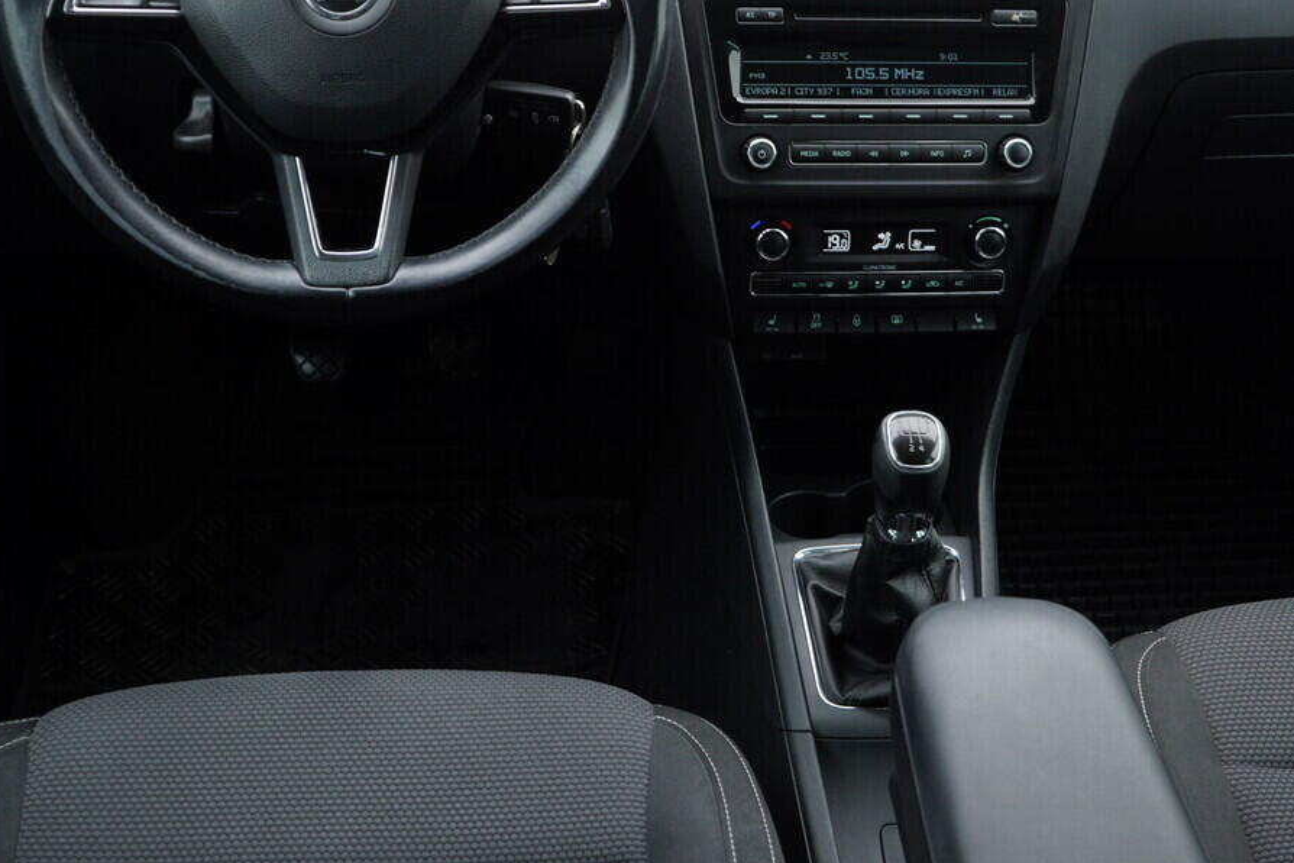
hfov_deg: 34.3
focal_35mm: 58
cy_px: 184
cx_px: 793
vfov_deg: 23.1
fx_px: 2085
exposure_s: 1/50
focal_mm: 24
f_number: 3.2
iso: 125
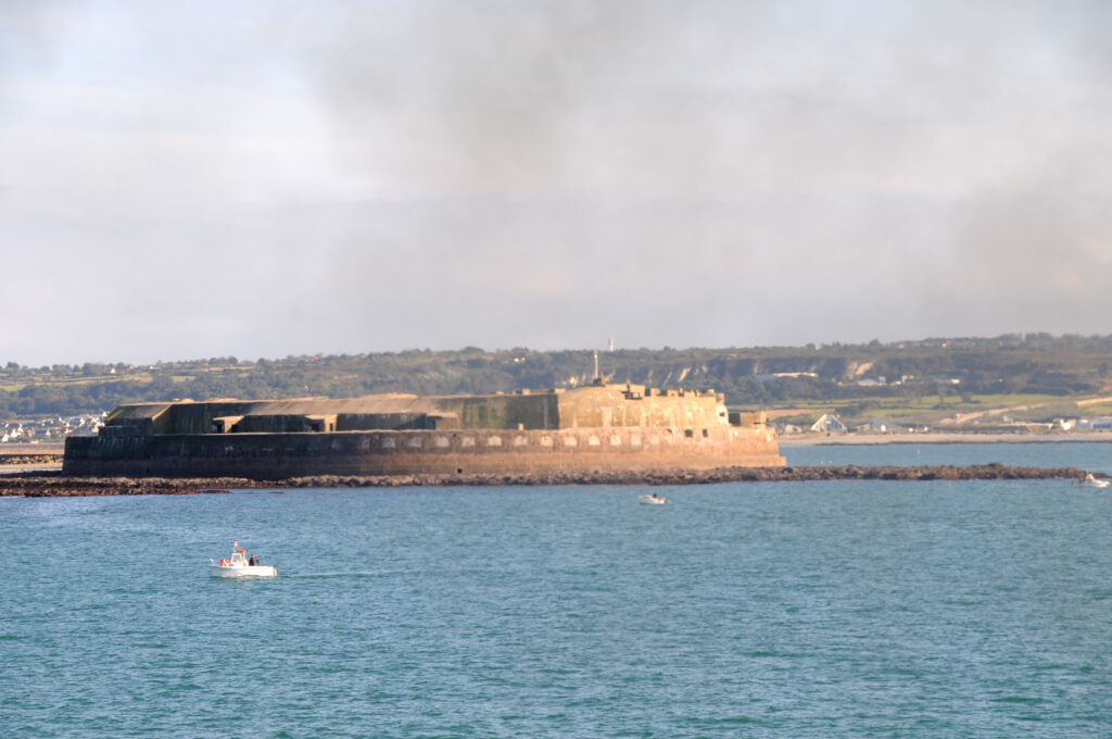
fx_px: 3702
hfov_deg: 17.1
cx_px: 556
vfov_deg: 11.4
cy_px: 370
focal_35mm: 120
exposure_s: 1/250
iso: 200
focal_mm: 80
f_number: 8
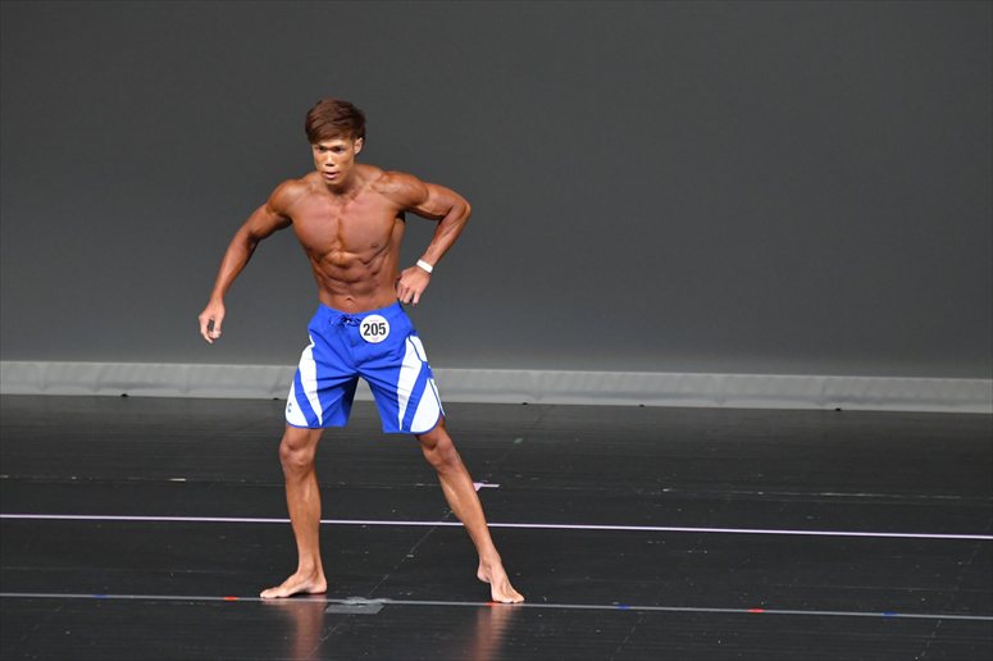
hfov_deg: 6.5
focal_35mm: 315
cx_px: 496
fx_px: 8685
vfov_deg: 4.4
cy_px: 330
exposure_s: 1/400
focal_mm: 210
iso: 4000
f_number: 5.6
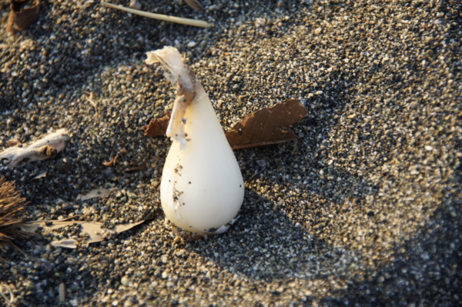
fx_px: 3847
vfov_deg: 4.6
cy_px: 154
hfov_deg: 6.9
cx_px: 231
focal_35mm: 300
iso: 200
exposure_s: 1/125
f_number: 6.3
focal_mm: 200
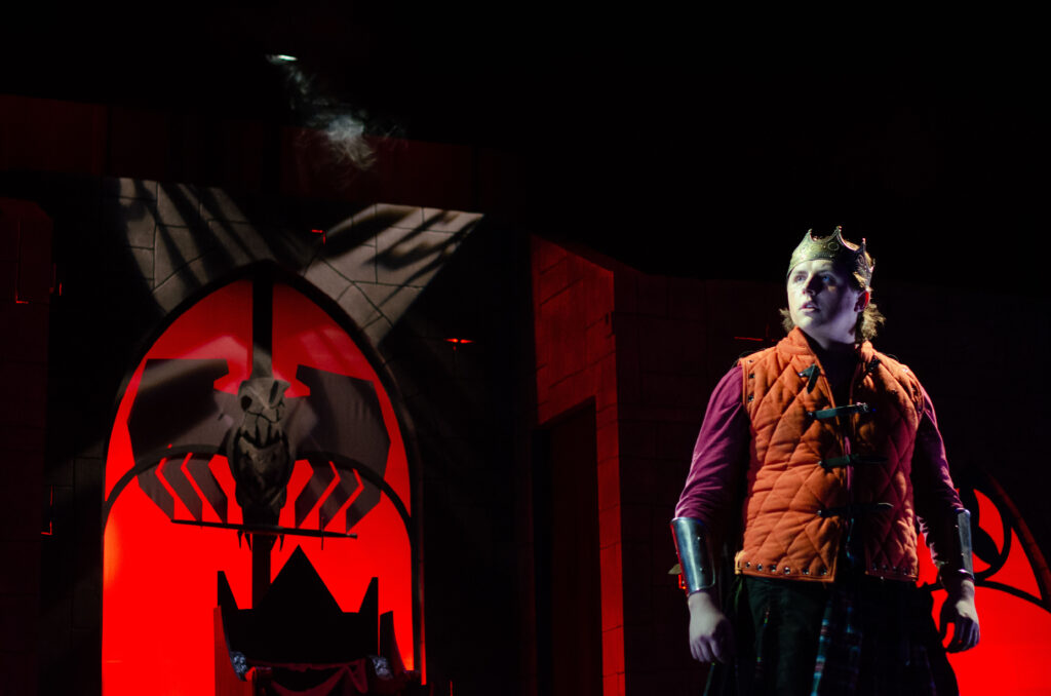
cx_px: 526
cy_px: 348
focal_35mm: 75
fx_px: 2185
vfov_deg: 18.1
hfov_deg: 27.0
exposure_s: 1/400
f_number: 2
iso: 2000
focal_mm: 50
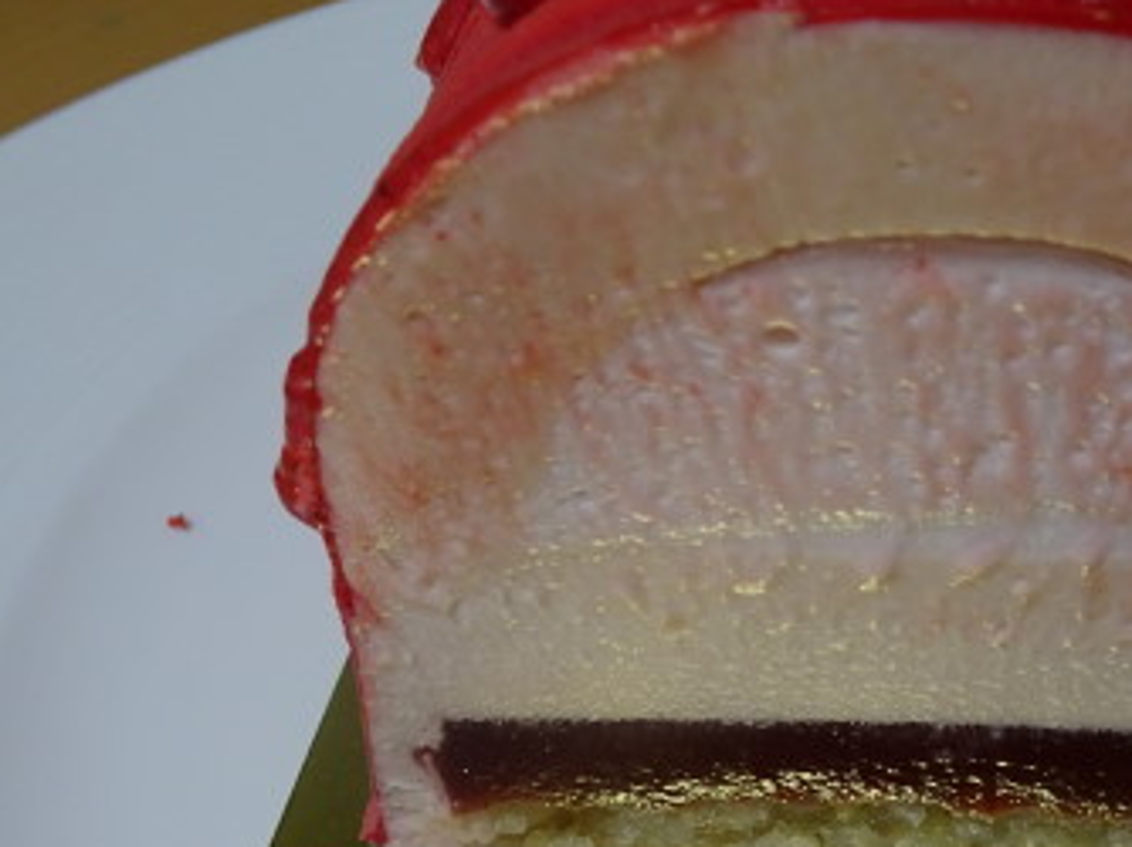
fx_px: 1503
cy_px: 647
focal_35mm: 46
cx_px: 864
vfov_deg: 30.9
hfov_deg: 40.0
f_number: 3.5
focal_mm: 4.1
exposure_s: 1/30
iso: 250
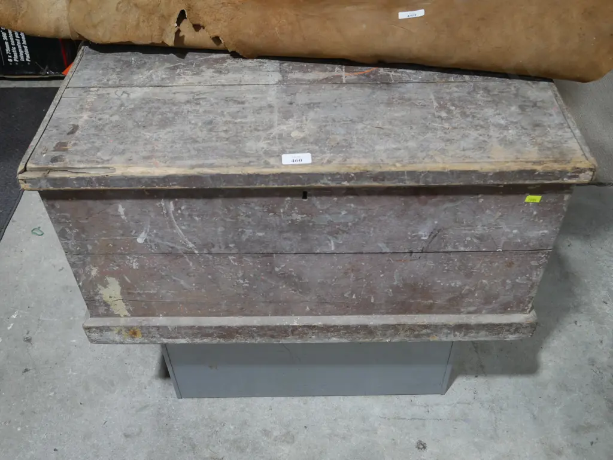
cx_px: 306
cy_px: 230
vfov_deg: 39.7
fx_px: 638
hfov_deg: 51.3
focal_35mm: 36
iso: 500
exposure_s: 1/60
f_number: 5
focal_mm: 18
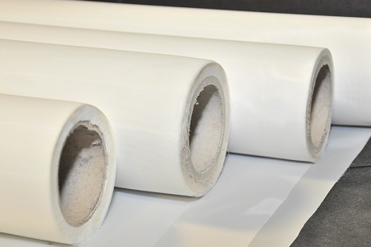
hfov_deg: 23.2
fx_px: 902
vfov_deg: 15.5
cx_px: 205
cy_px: 158
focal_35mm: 88
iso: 800
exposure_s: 1/60
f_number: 4.8
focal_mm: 45
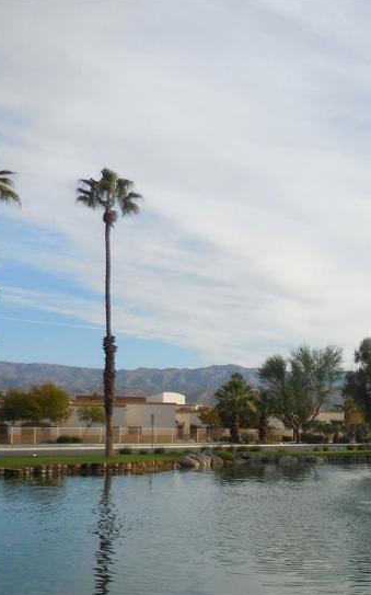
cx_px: 477
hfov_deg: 23.0
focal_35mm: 50
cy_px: 416
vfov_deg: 39.6
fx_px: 810
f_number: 3.3
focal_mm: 4.5
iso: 125
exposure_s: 1/1250
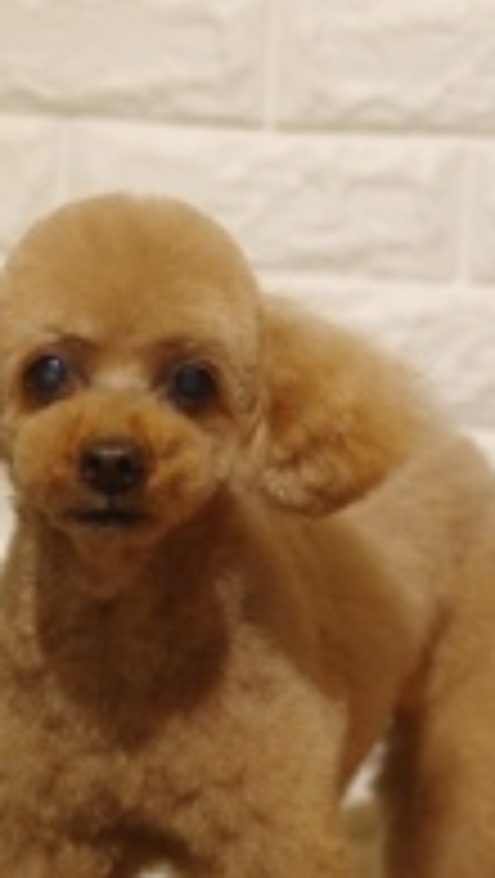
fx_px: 3749
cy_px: 563
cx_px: 284
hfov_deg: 7.6
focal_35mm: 161
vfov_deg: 13.3
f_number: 2.8
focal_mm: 50
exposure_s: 1/125
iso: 320
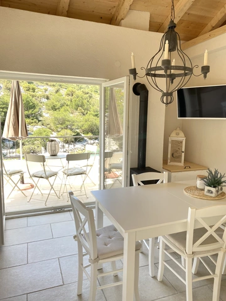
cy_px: 150
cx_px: 113
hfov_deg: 53.1
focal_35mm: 26
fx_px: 226
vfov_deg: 67.3
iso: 40
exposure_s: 1/122
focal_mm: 4.25
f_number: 1.8
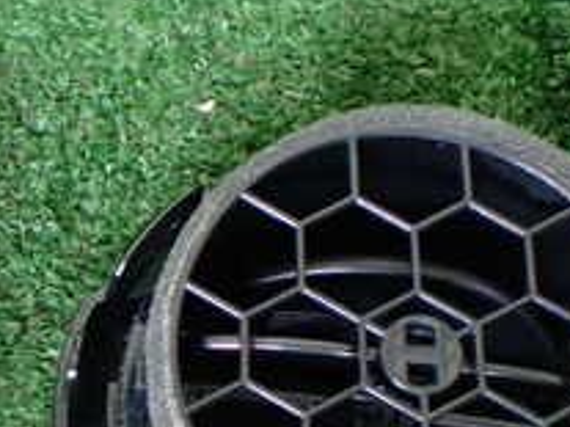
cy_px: 388
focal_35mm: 87
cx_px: -19
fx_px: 1432
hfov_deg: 21.6
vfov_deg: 16.7
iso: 800
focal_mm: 5.4
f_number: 2.3
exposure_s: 1/40
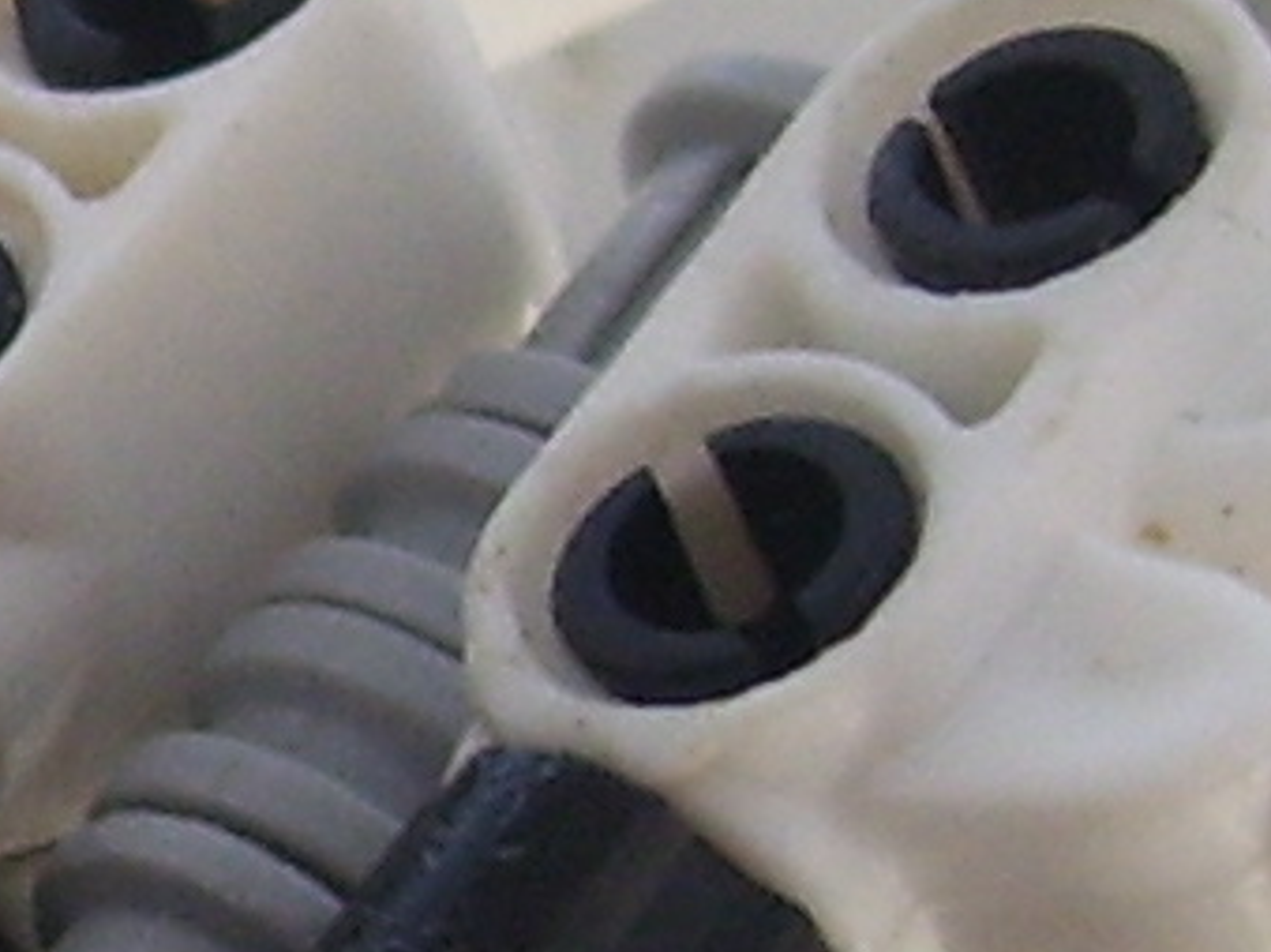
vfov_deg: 5.3
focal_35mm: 281
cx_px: -1076
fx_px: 10314
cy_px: 1196
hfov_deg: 6.9
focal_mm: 6
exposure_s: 1/500
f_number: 2.7
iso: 80
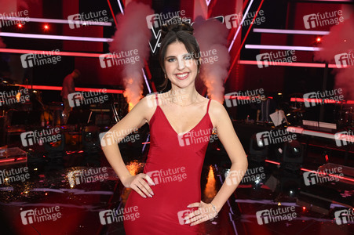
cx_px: 177
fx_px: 295
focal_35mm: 30
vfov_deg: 43.5
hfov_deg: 62.0
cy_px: 118
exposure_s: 1/60
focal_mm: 30
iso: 1600
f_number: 5.6
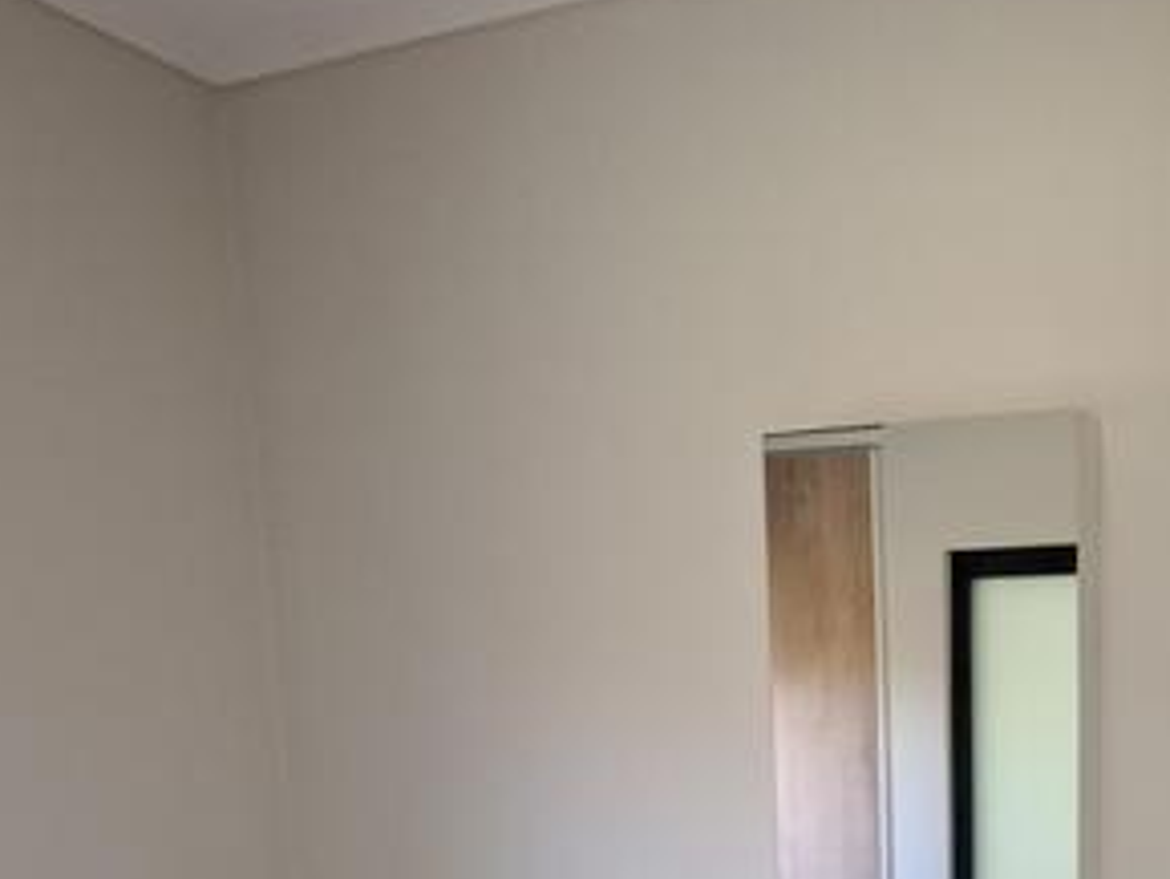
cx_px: 1004
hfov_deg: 47.3
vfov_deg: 34.4
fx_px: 1217
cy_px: 960
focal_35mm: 36
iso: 100
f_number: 2.2
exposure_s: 1/50
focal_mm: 1.74
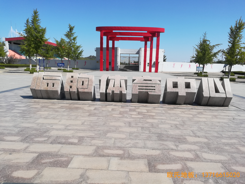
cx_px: 122
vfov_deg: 53.1
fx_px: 184
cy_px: 92
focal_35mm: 26
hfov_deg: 67.3
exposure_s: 1/1105
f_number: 2.2
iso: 50
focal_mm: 3.83
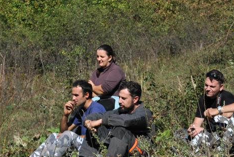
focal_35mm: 178
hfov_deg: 11.5
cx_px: 154
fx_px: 1159
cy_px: 81
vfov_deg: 7.7
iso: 100
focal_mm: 55
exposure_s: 1/400
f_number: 8
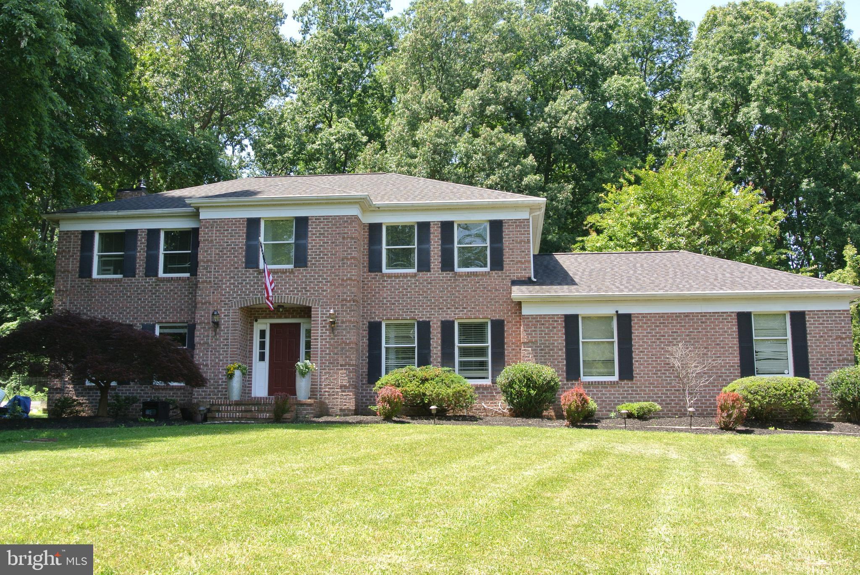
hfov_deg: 51.8
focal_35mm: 37
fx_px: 885
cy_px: 288
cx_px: 430
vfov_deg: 36.0
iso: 100
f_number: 6.3
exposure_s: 1/60
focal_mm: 14
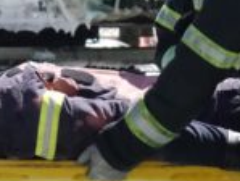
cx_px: 84
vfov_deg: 2.1
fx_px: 4899
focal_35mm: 706
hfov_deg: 2.8
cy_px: -8
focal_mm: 55.65
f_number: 5.6
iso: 2000
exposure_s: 1/500
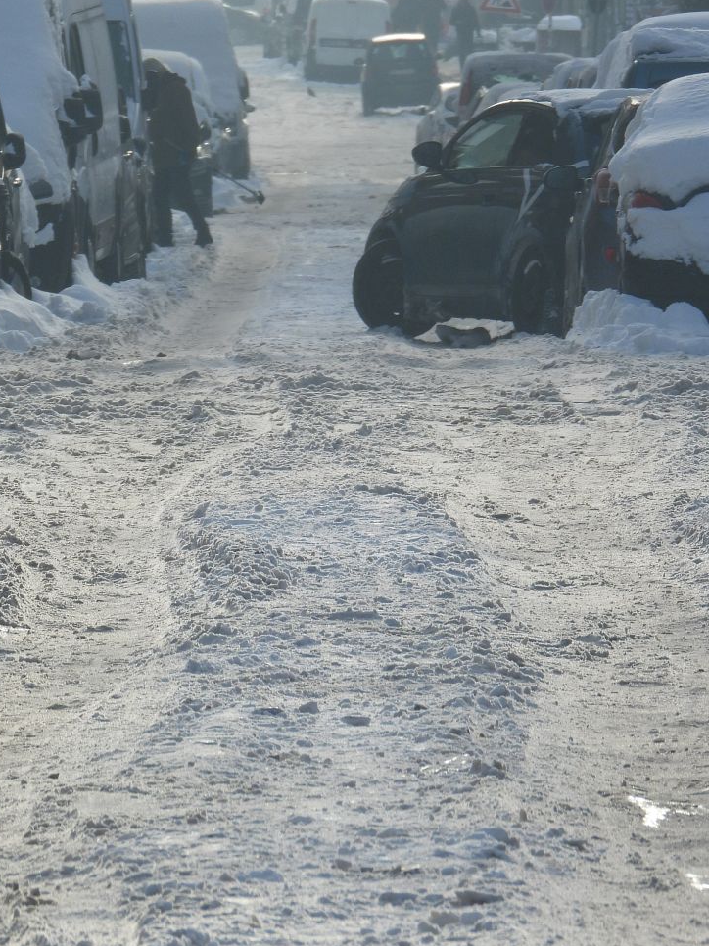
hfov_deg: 2.1
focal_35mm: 725
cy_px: 522
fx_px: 19808
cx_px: 377
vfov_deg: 2.7
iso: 100
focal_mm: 89.9
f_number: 5
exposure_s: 1/500
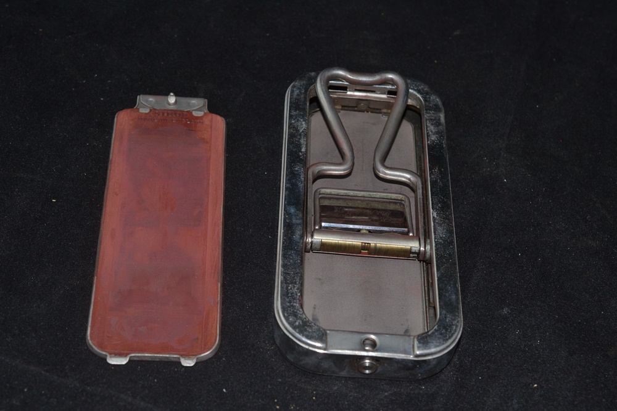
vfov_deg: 22.6
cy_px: 206
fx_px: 1028
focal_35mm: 60
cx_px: 308
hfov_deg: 33.4
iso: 100
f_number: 8
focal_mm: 40
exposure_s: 1/60
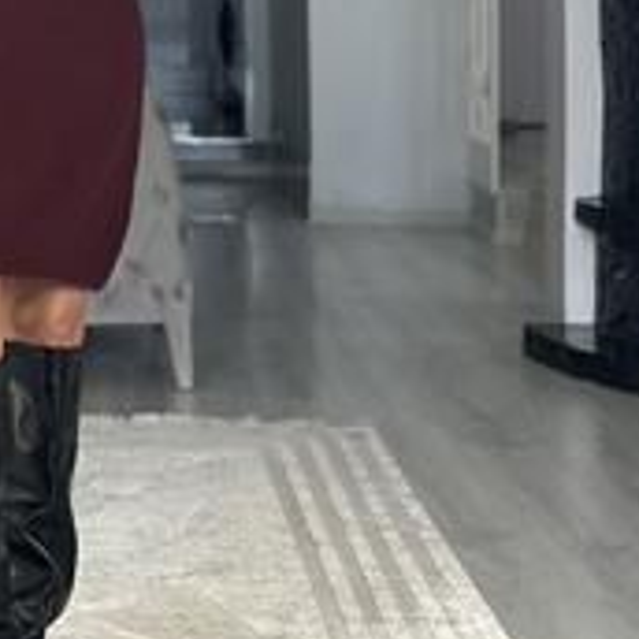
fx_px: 2611
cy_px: 30
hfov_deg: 13.7
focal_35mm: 125
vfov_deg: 13.8
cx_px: -22
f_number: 1.78
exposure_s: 1/60
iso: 320
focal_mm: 6.86
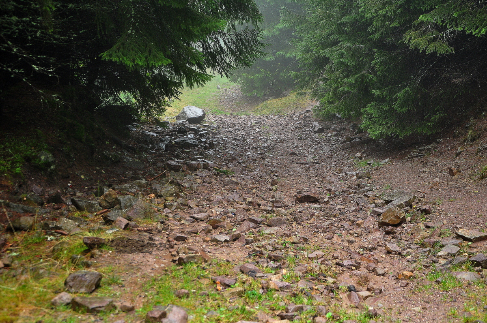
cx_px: 244
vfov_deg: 18.9
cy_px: 162
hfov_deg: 28.1
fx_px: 973
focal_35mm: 72
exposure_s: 1/100
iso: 400
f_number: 5
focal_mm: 48
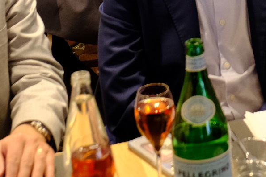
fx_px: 983
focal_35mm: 133
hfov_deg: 14.7
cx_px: 355
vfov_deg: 10.0
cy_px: -99
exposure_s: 1/15
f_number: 4.2
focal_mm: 26.6
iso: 1600
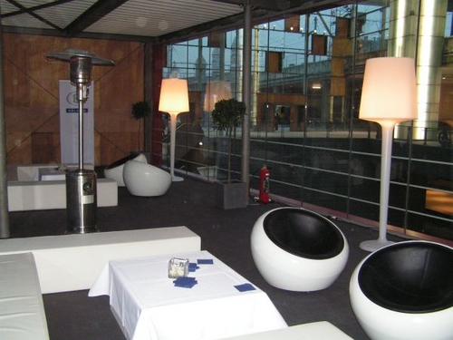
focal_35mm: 38
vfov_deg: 37.7
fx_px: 497
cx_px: 226
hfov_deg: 49.0
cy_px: 170
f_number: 2.8
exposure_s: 1/40
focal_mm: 6.3
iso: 200
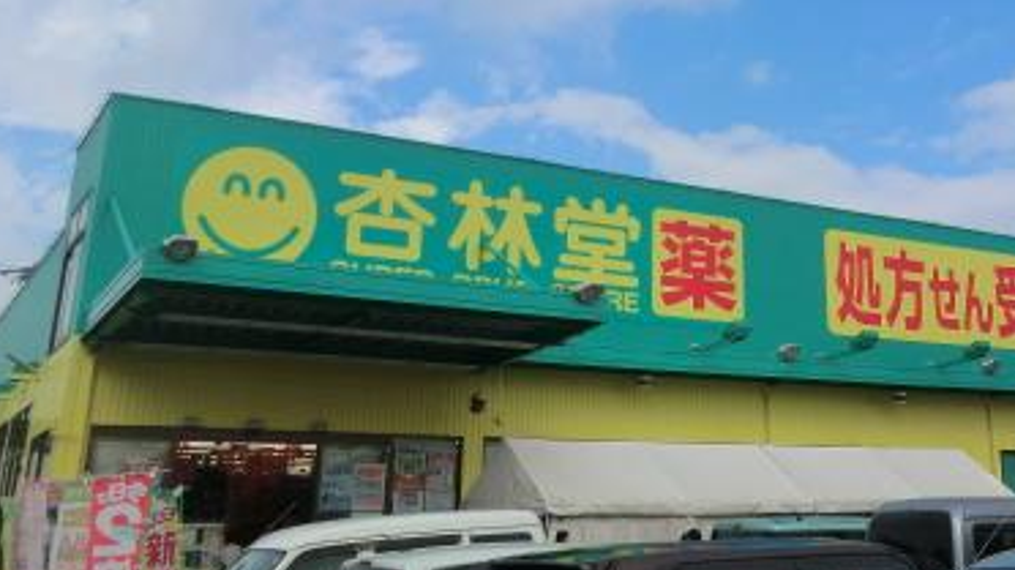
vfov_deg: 25.8
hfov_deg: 43.8
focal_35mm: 45
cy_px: 82
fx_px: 1211
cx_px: 775
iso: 80
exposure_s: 1/320
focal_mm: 4.3
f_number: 7.5
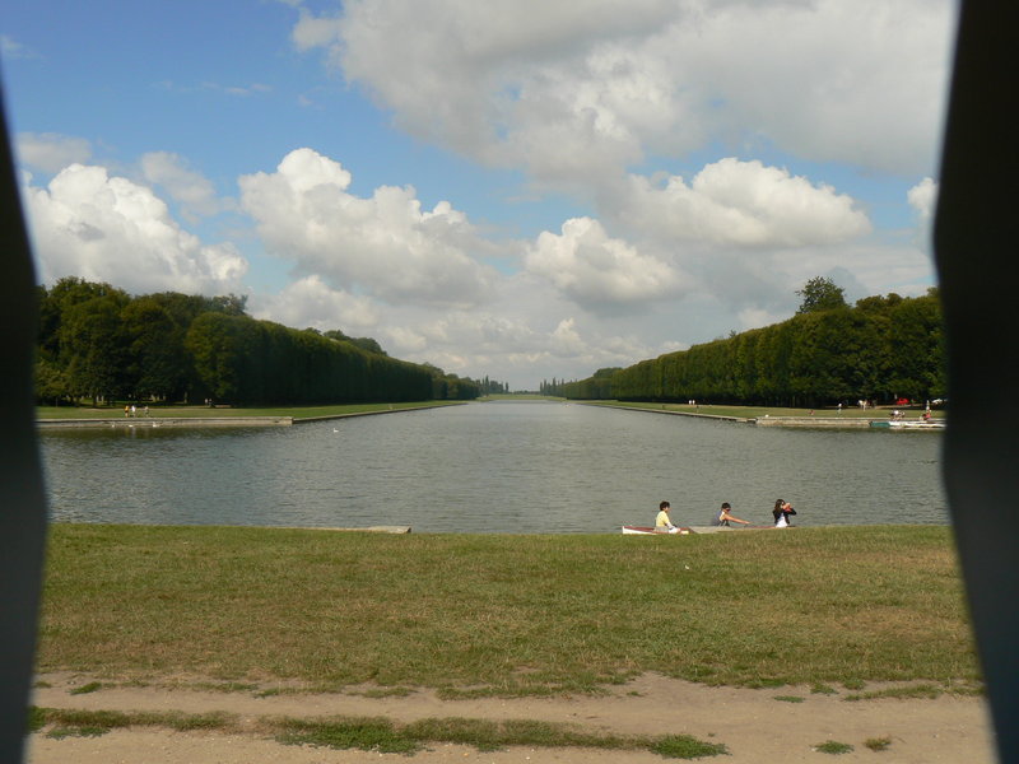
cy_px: 382
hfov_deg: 51.4
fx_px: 1060
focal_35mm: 36
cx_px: 510
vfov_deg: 39.7
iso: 80
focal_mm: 6
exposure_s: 1/400
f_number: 7.1
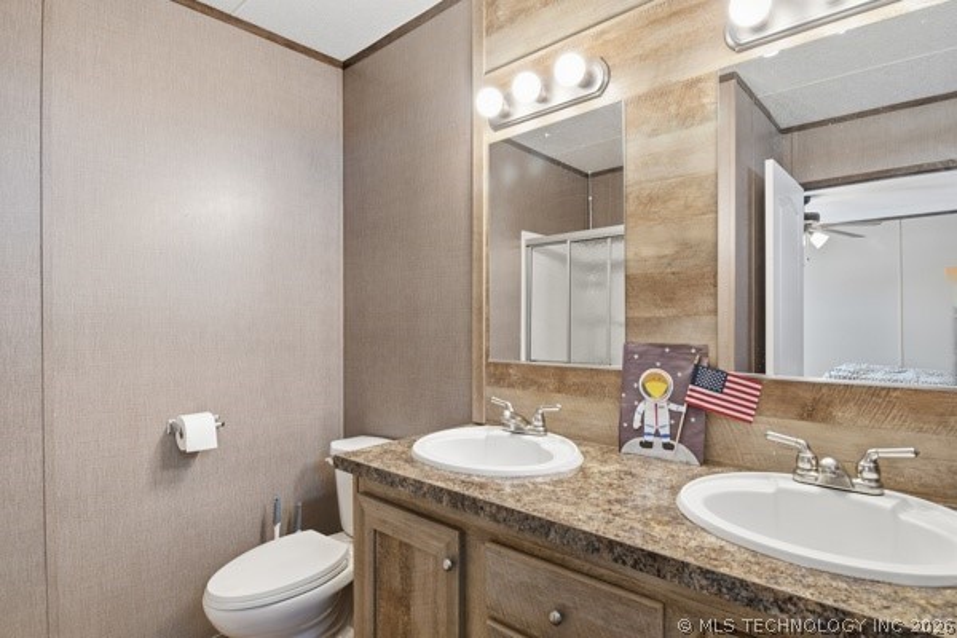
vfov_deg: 67.4
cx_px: 478
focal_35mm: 18
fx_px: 478
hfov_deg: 90.0
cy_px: 319
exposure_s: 1/6
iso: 250
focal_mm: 12
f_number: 13
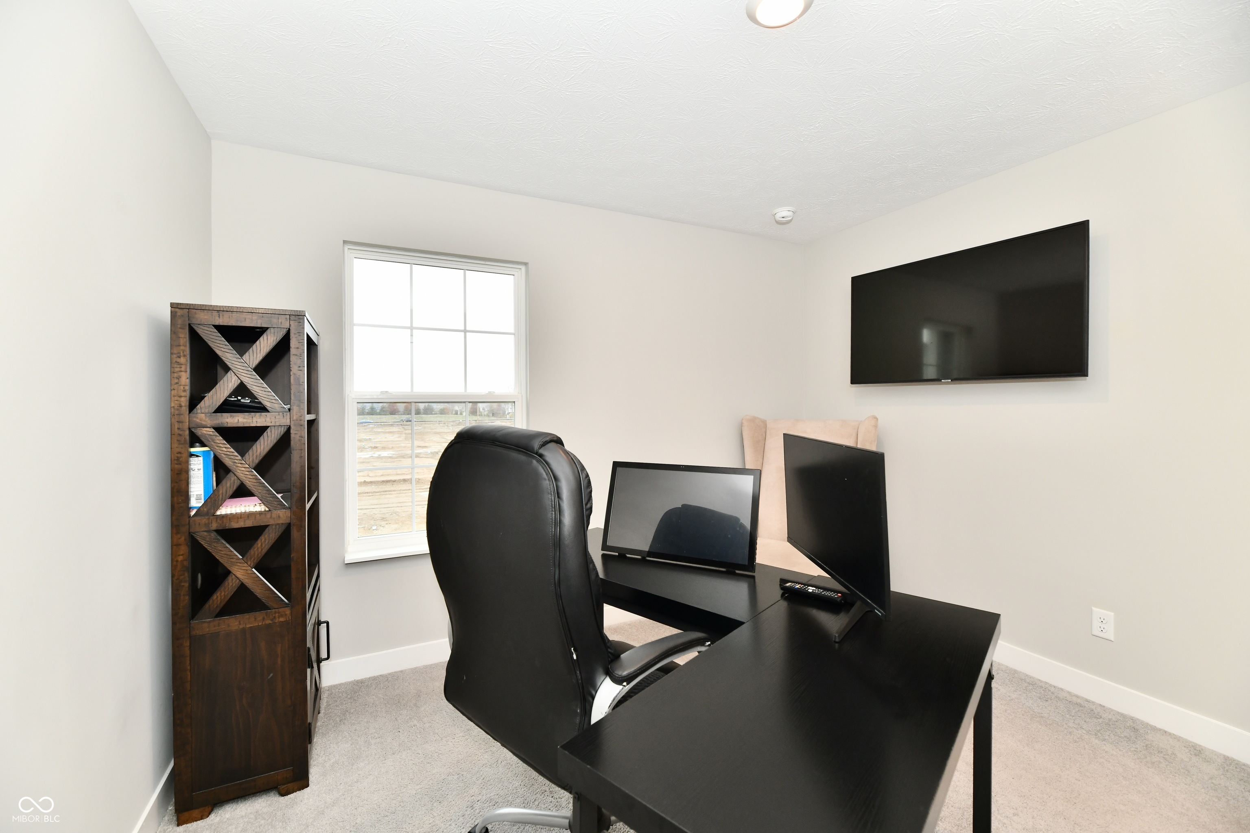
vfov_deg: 81.2
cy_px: 416
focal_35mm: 14
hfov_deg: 104.3
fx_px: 486
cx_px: 625
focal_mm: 14
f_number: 6.3
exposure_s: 1/60
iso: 640
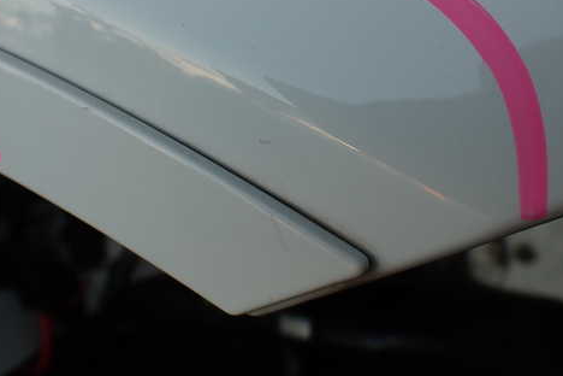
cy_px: 137
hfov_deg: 48.3
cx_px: 247
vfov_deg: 33.2
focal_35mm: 40
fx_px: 626
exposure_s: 1/250
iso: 100
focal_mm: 5.4
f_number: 3.2
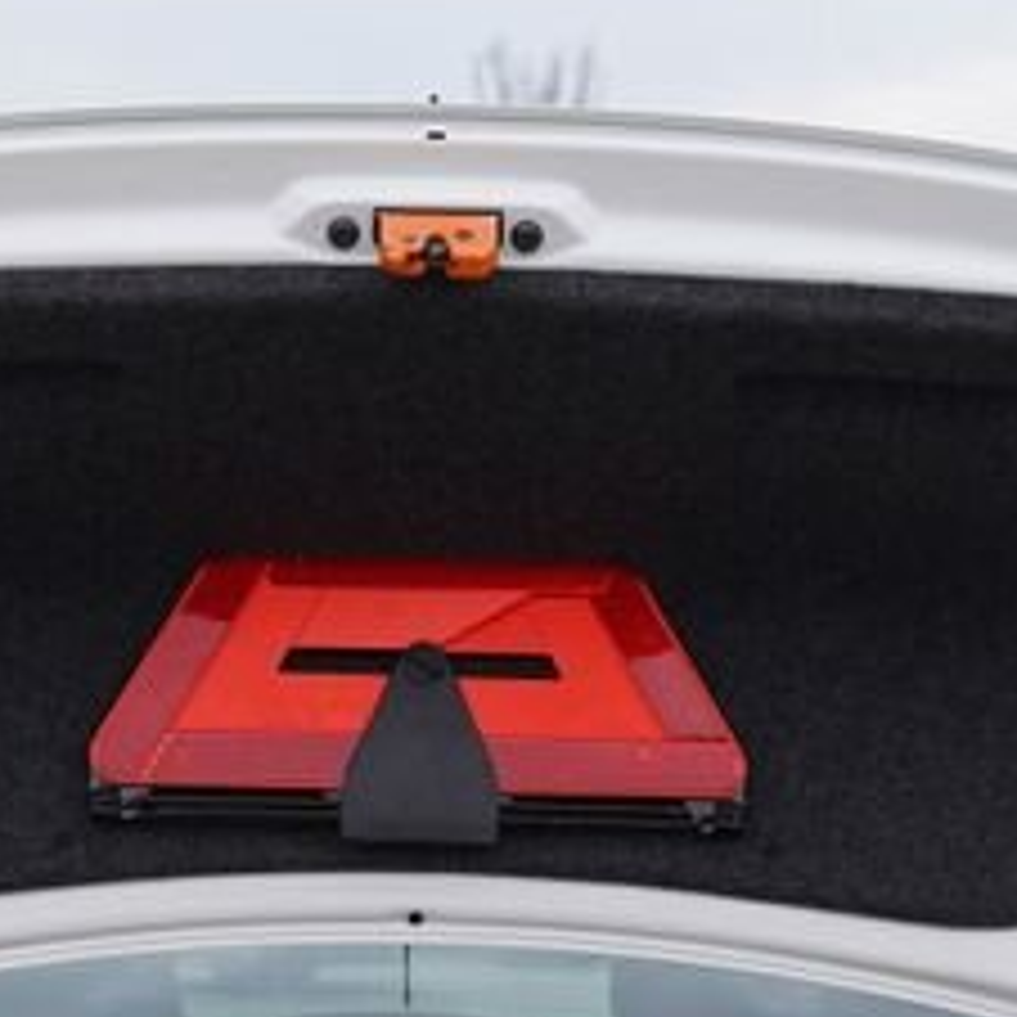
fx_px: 5750
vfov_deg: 9.9
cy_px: 1402
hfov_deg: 10.1
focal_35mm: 173
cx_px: 446
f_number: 5.6
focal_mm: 45
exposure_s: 1/200
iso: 100
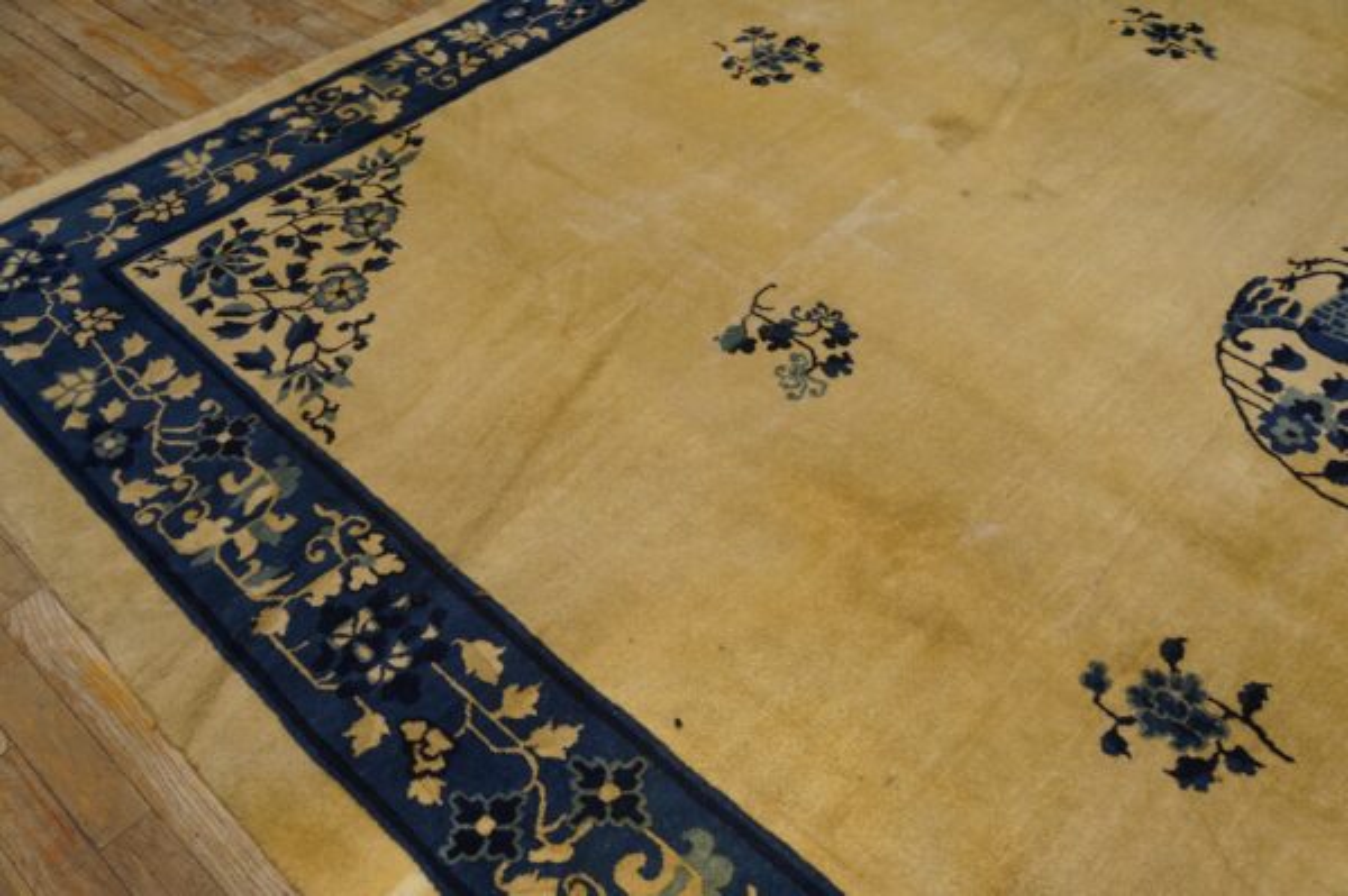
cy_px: 448
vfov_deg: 41.6
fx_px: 1179
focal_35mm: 32
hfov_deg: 59.5
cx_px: 674
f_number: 4
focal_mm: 21
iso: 500
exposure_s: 1/60
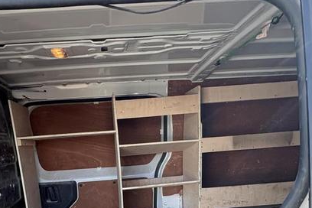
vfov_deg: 36.1
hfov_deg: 57.8
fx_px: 277
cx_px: 112
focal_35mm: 32
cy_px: 218
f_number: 2.2
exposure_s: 1/136
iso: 80
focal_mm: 2.22
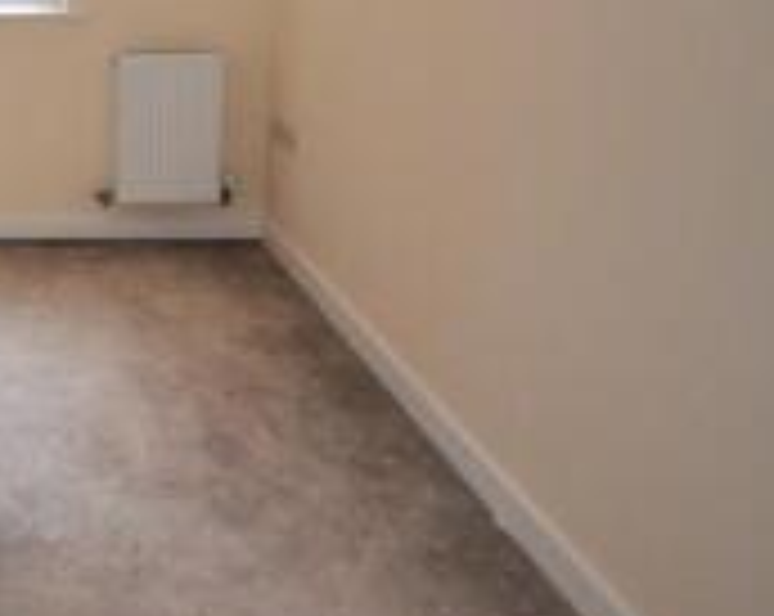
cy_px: 97
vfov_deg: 36.4
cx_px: -122
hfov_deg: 37.4
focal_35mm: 39
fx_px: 892
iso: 720
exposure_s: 1/60
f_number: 4
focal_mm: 10
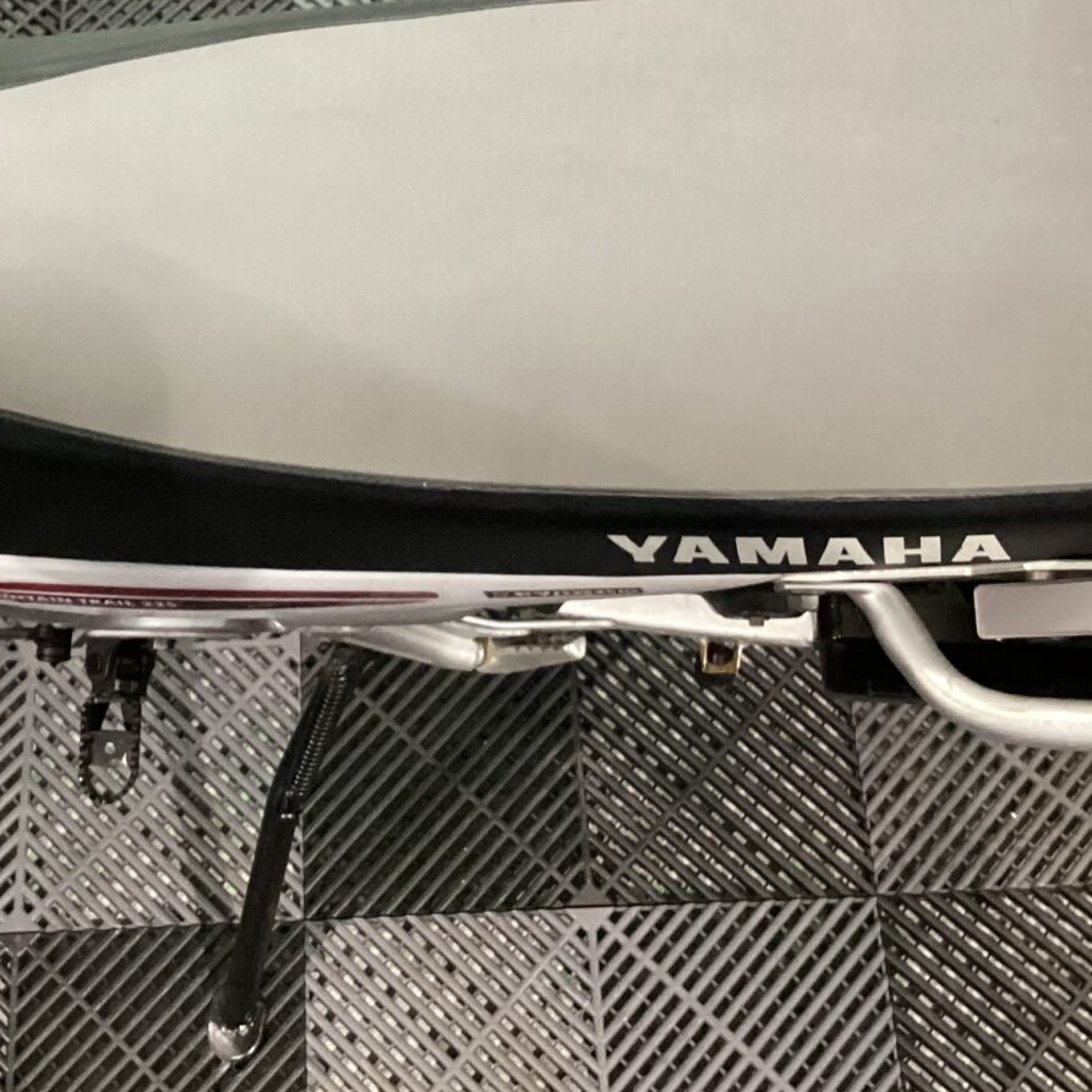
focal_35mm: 59
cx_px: 400
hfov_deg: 28.9
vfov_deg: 28.7
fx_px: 2106
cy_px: 279
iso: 320
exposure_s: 1/60
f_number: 2.4
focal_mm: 3.3
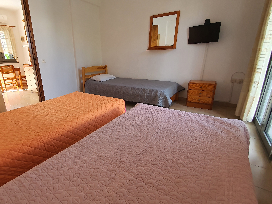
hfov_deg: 89.8
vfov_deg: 74.7
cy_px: 103
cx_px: 108
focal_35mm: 17
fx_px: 134
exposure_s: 1/60
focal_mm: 1.8
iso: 100
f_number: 2.2
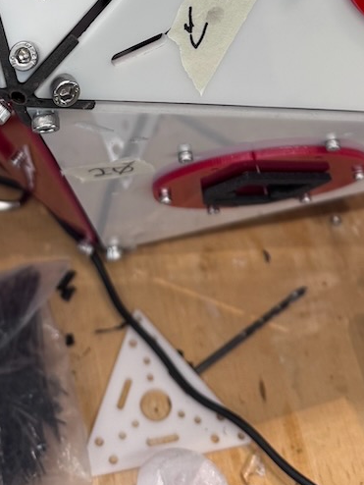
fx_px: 953
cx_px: 150
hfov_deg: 21.6
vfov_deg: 24.6
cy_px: -158
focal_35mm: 68
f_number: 1.78
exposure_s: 1/120
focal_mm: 6.76
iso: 160
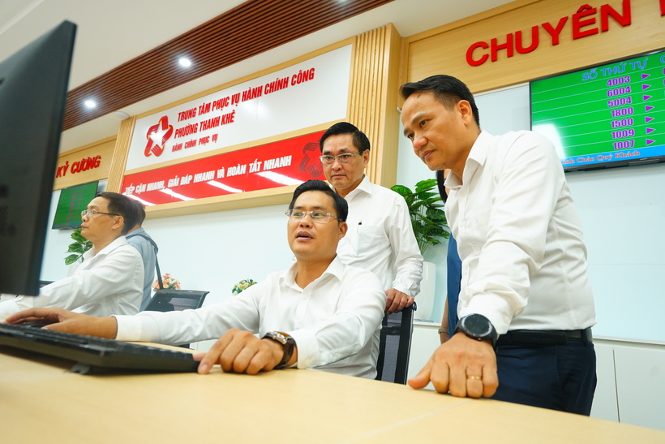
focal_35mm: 22
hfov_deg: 78.6
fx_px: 406
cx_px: 332
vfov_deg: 57.2
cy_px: 222
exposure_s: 1/125
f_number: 4.5
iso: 1000
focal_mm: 22
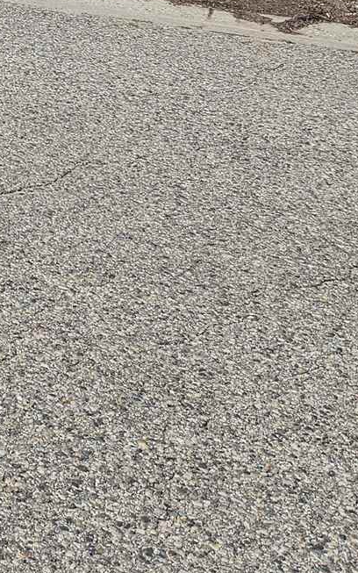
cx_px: -319
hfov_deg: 13.4
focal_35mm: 86
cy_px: -294
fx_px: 1343
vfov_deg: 20.5
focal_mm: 5.4
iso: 25
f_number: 1.8
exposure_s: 1/2043
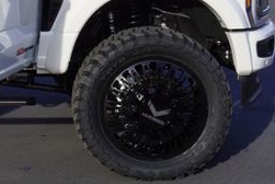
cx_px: -39
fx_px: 790
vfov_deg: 13.1
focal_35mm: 103
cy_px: -10
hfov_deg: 18.8
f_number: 10
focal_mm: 27
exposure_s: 1/125
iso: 100
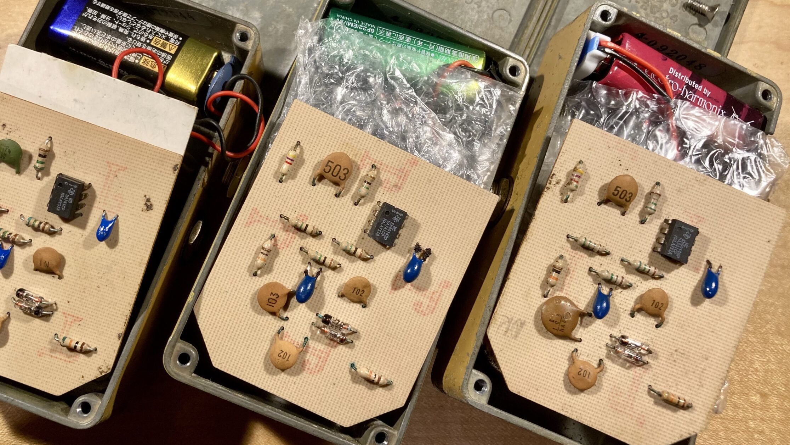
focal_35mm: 35
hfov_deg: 56.5
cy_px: 142
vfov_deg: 33.4
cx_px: 351
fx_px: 733
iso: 40
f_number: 1.8
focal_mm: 3.99
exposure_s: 1/100
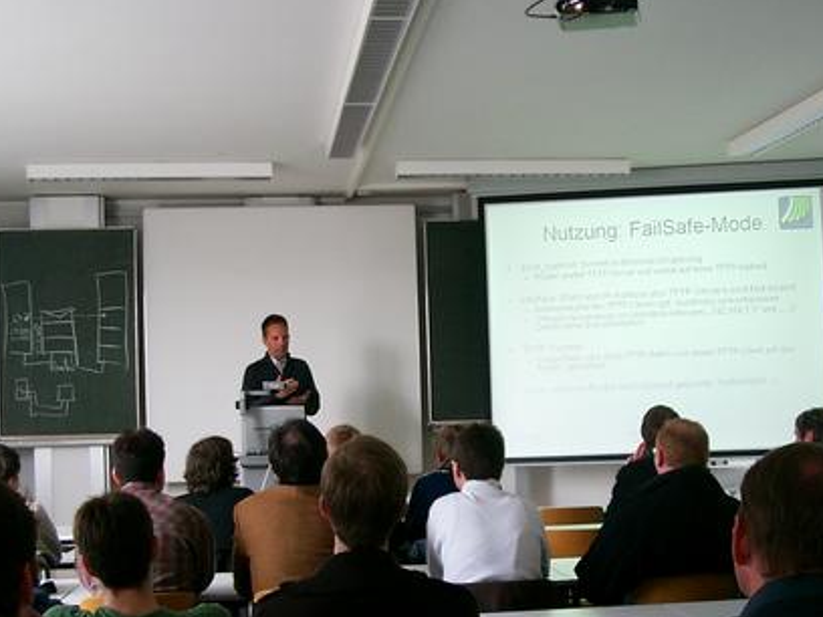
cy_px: 377
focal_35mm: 58
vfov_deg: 25.2
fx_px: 1379
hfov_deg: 33.2
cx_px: 460
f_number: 2.6
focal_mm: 7.6
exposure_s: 1/60
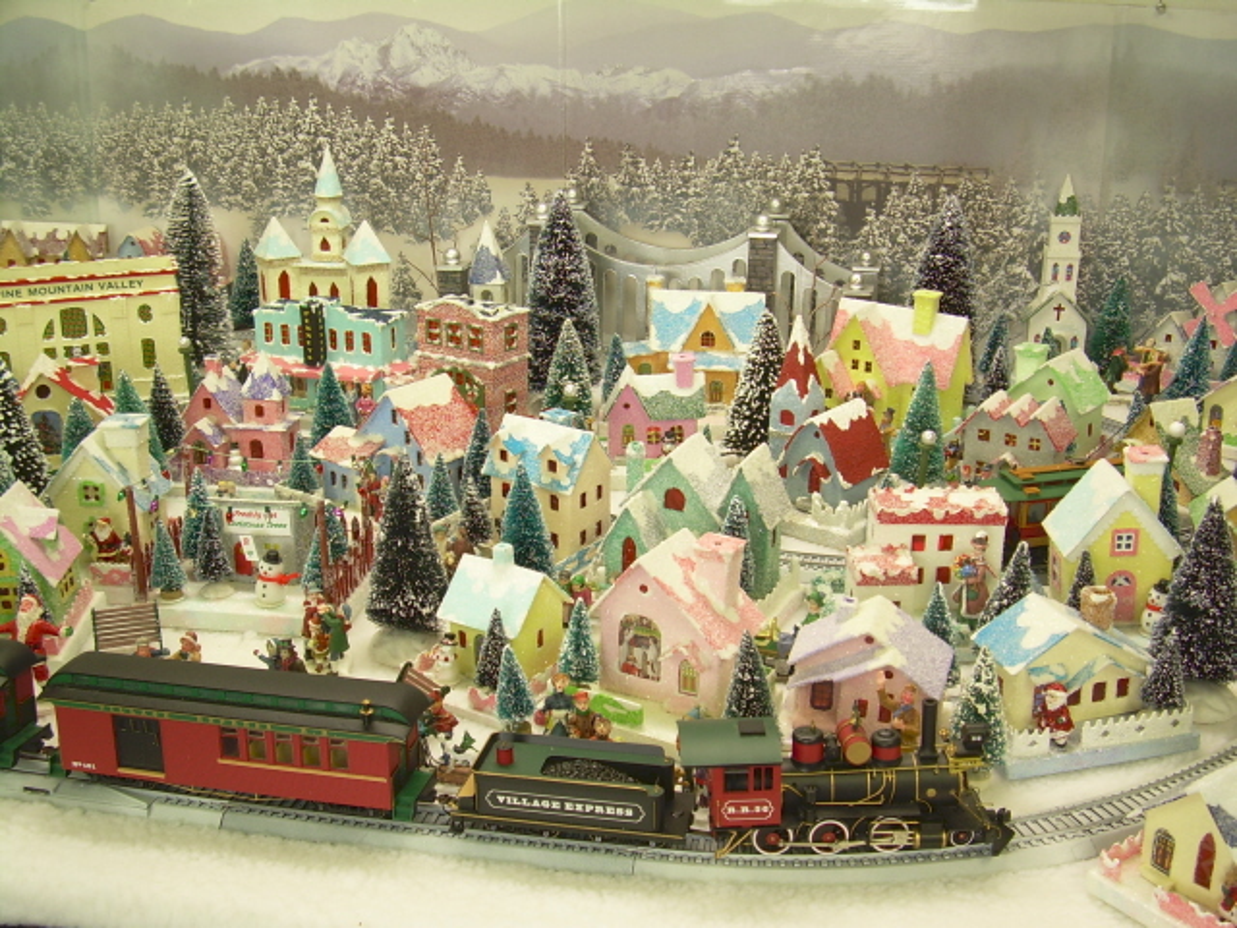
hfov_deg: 42.9
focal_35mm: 44
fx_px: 1572
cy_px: 464
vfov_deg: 32.9
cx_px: 618
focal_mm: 7.2
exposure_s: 1/13.5
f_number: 2.9
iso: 50
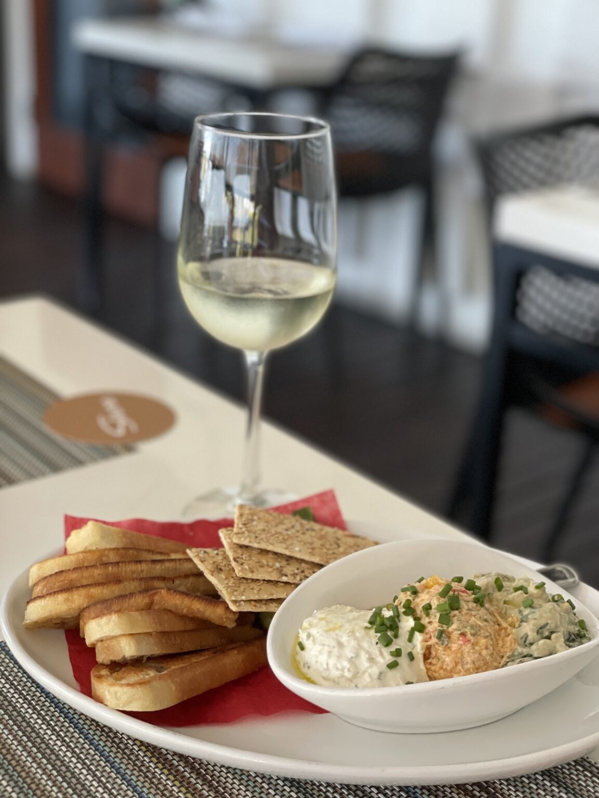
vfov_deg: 36.8
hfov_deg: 28.0
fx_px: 1200
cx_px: 300
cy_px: 399
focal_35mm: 52
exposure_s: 1/122
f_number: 2
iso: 250
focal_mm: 6
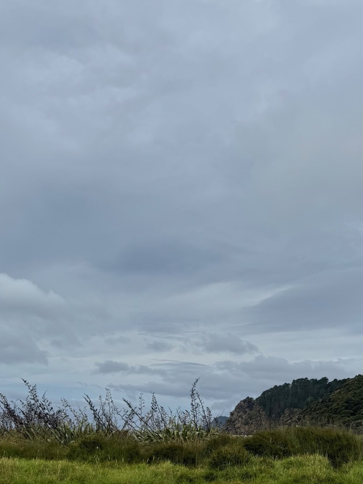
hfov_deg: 32.2
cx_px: 200
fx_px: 629
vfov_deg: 38.9
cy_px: 441
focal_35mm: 45
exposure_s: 1/10417
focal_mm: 6.76
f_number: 1.78
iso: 80
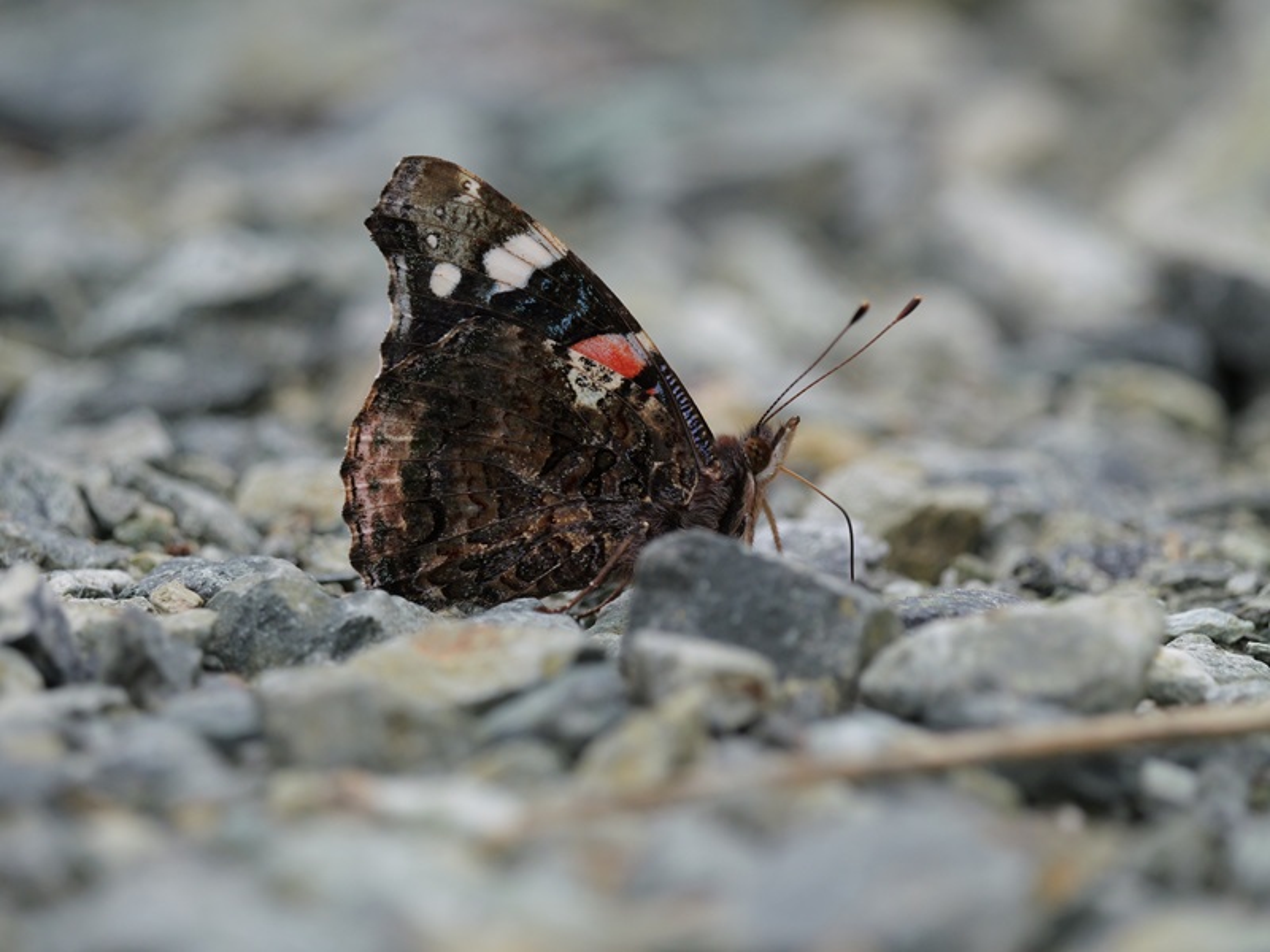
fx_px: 29351
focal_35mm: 800
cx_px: 635
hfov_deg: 2.5
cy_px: 476
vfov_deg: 1.9
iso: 500
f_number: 6.3
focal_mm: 400
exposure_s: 1/640
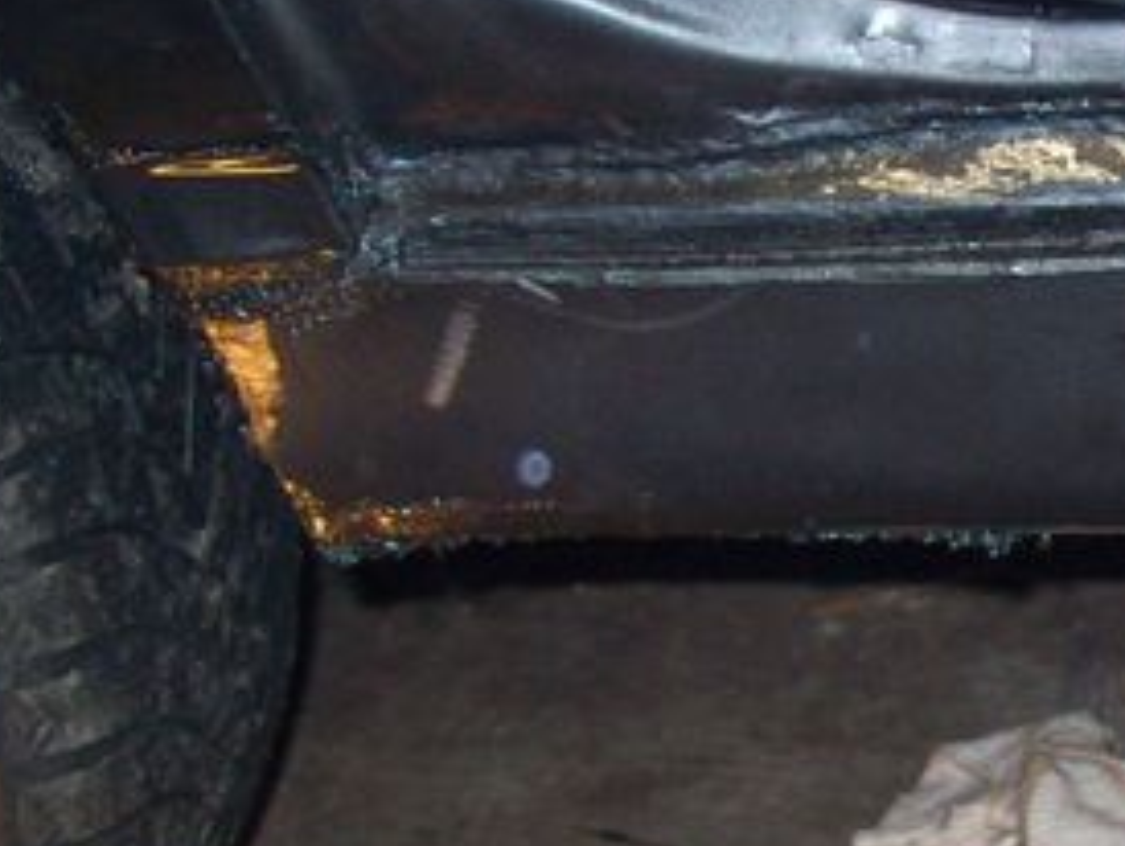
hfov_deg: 22.0
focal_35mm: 84
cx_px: 1252
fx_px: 2732
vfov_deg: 17.6
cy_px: 431
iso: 200
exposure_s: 1/64
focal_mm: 6
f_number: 2.7
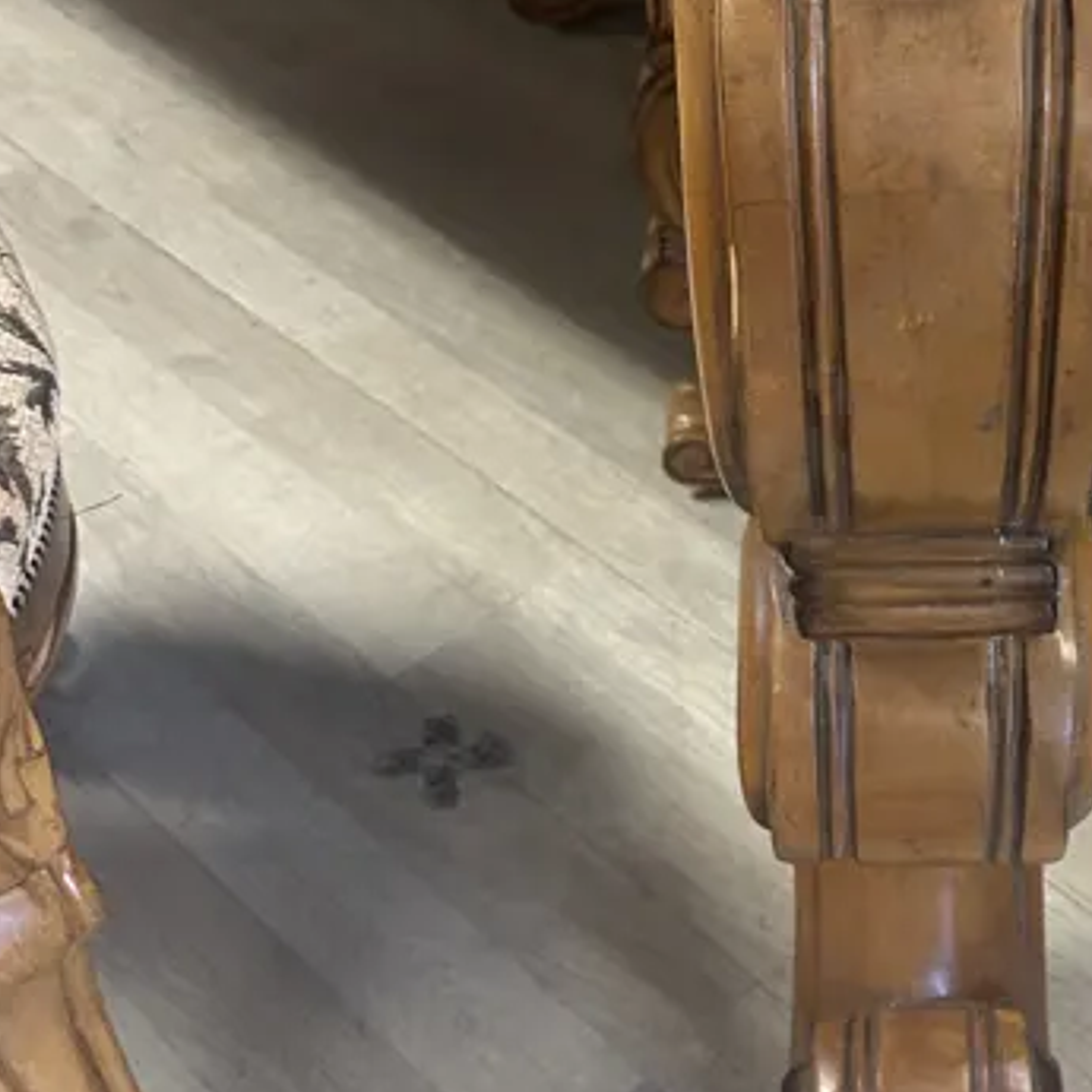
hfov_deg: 26.5
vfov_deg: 26.9
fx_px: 2248
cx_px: 962
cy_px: 263
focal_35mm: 63
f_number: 1.78
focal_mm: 6.86
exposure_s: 1/50
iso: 320
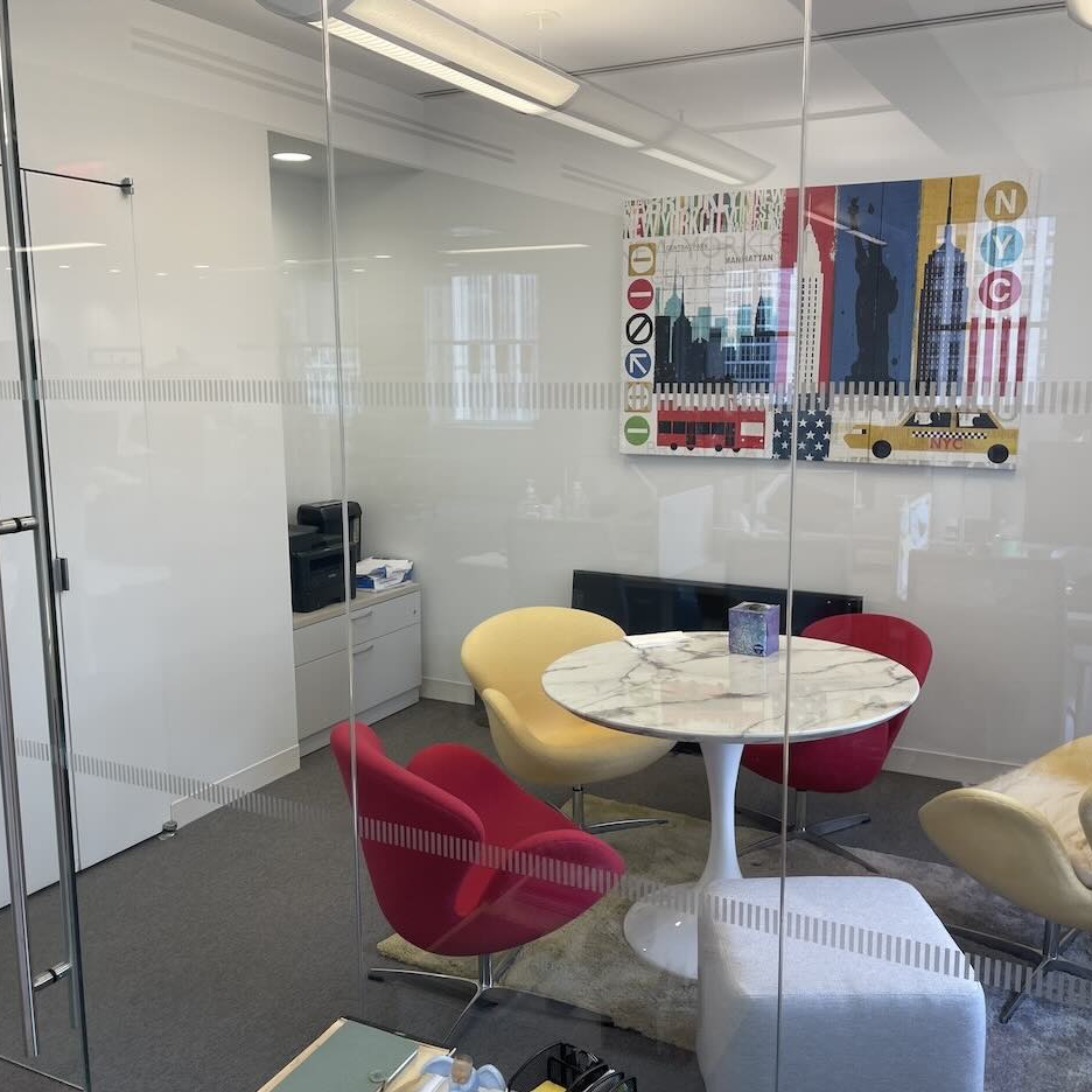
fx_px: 1071
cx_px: 530
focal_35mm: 30
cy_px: 547
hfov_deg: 54.0
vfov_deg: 54.0
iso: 80
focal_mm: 5.1
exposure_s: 1/120
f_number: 1.6
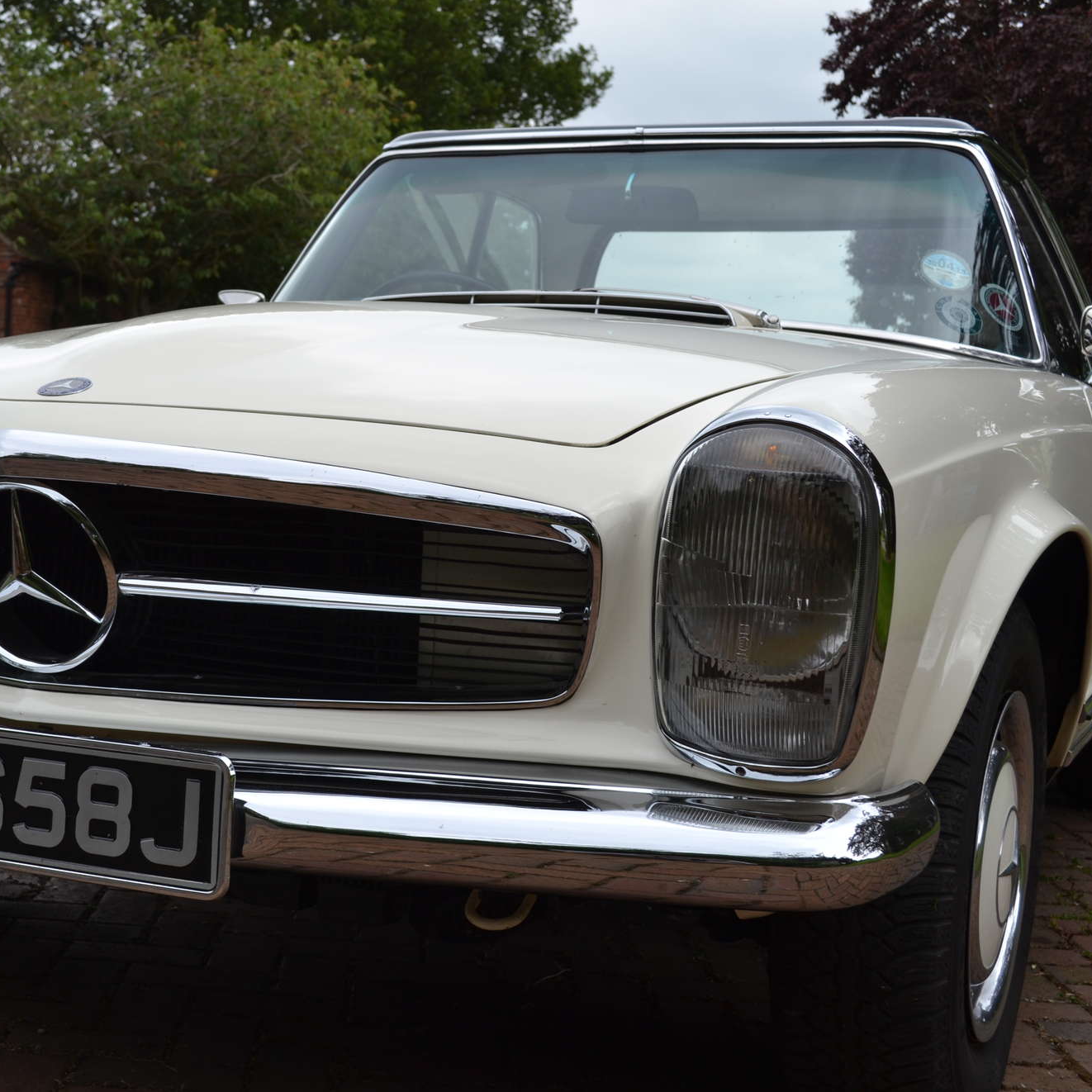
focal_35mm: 54
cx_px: 277
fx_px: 1927
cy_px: 542
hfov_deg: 31.1
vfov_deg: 31.6
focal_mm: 28
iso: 100
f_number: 7.1
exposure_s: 1/200
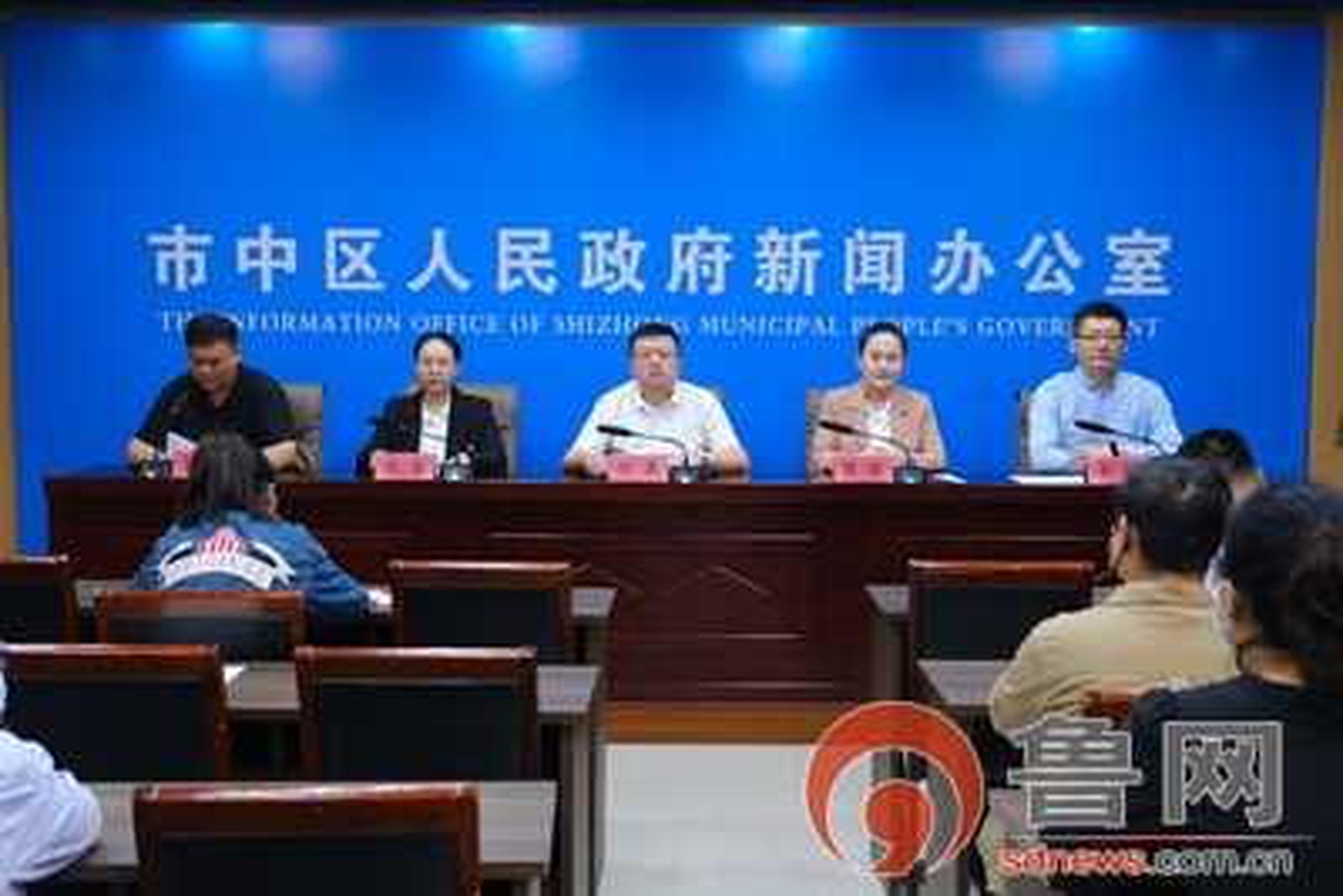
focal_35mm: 43
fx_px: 1605
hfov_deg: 45.4
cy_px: 448
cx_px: 672
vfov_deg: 31.2
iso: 1600
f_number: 4
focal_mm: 28.9
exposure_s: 1/125
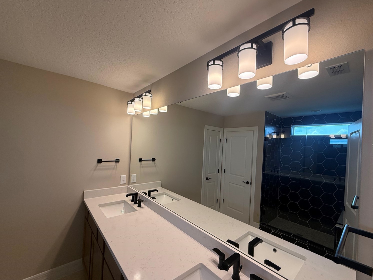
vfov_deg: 81.7
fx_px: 162
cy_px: 145
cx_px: 196
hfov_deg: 98.1
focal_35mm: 15
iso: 125
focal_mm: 2.22
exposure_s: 1/120
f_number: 2.2
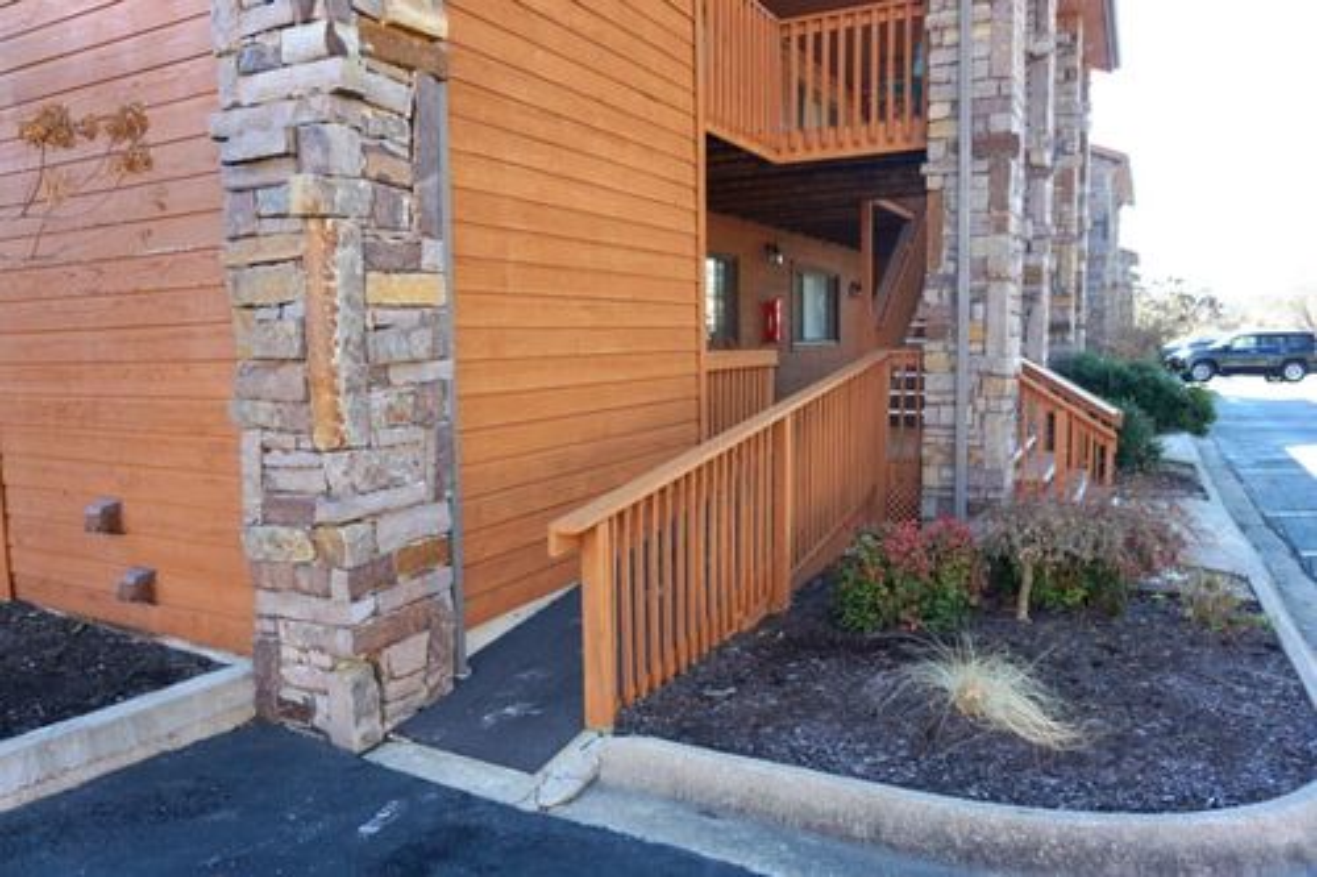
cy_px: 438
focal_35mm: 24
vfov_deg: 53.1
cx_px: 658
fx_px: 878
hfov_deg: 73.8
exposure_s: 1/60
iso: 125
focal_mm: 16
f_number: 4
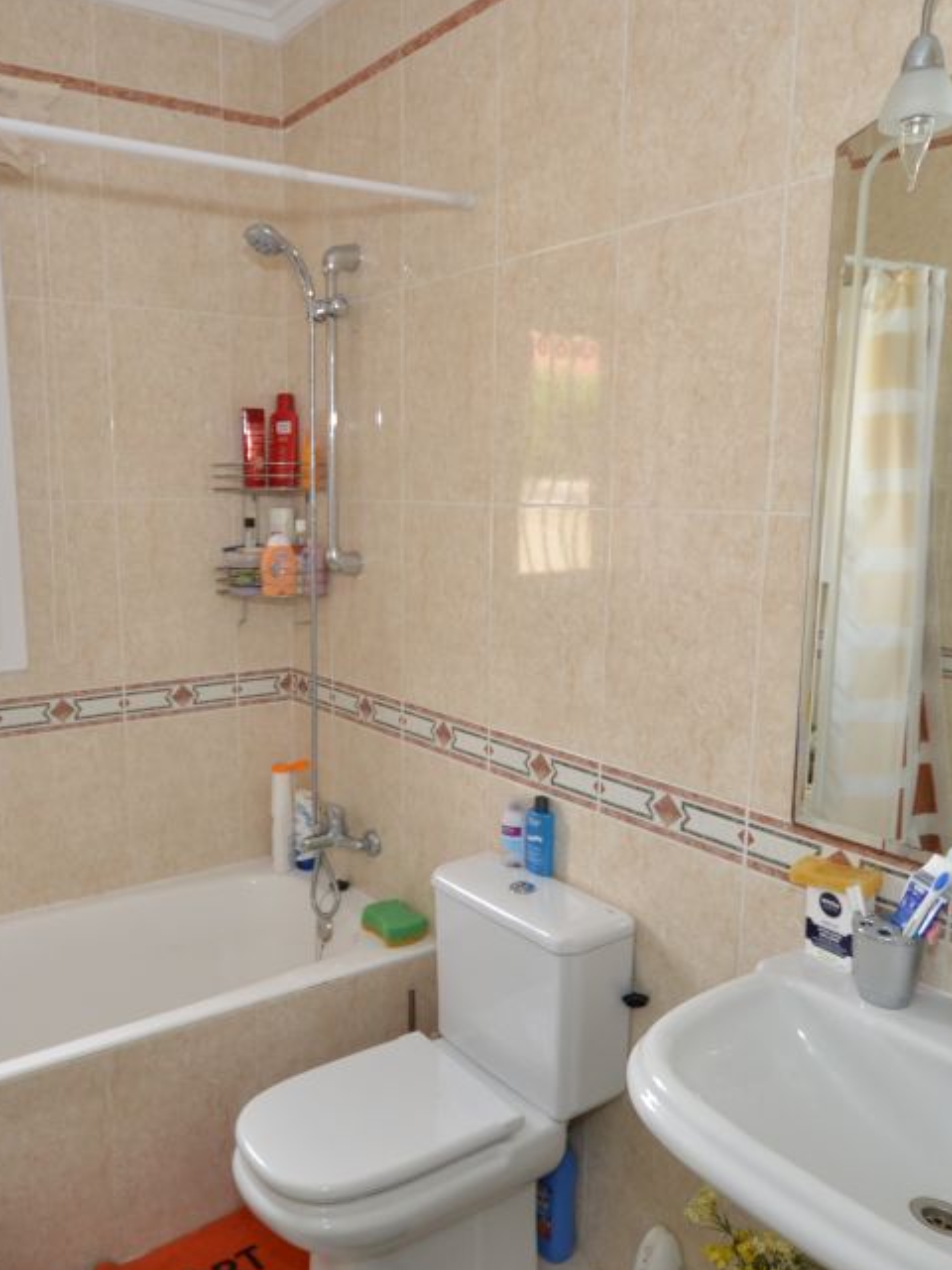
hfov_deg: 50.8
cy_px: 622
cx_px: 351
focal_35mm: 27
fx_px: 990
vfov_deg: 65.3
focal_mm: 10
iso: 400
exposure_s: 1/60
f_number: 4
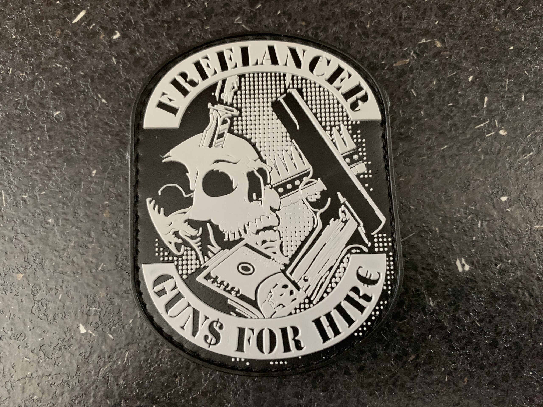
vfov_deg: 53.1
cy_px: 204
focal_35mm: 26
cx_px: 272
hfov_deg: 67.3
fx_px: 408
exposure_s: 1/30
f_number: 1.8
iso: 640
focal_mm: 4.25
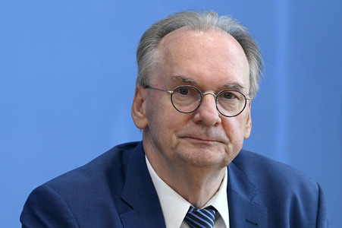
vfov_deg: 6.9
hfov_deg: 10.3
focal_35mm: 200
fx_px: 1899
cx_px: 171
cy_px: 114
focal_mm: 200
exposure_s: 1/640
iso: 5000
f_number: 7.1
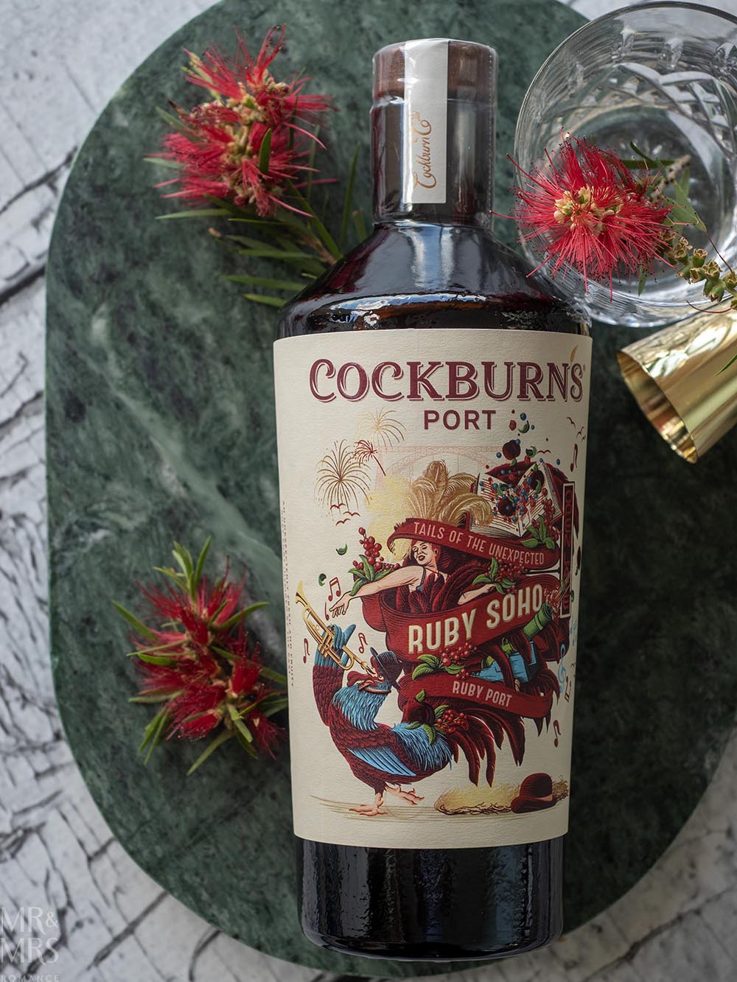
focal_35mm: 80
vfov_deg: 24.4
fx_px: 2271
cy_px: 491
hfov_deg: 18.4
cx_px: 368
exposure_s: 1/200
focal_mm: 40
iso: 200
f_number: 4
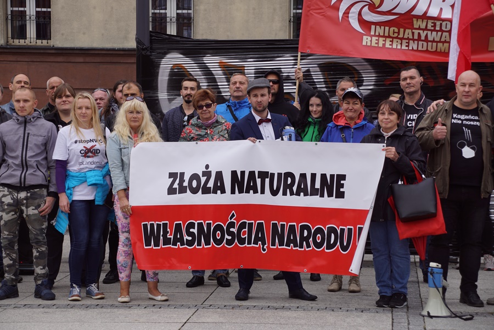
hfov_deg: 19.5
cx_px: 247
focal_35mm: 105
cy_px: 165
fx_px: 1441
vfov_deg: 13.0
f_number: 6.3
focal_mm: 70
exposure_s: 1/200
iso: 100
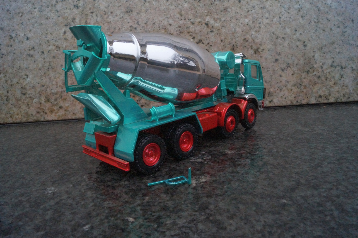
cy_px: 119
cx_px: 179
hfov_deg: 67.4
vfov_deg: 47.9
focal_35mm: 27
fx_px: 268
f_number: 22
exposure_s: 1/40
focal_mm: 18
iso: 3200
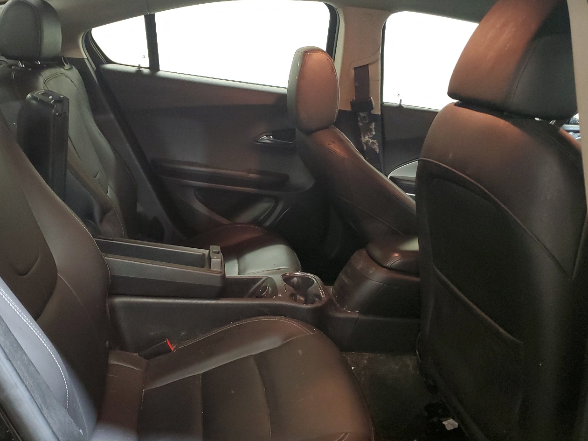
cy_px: 258
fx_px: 560
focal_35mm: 33
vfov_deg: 42.8
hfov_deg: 55.2
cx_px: 256
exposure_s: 1/17
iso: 315
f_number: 1.5
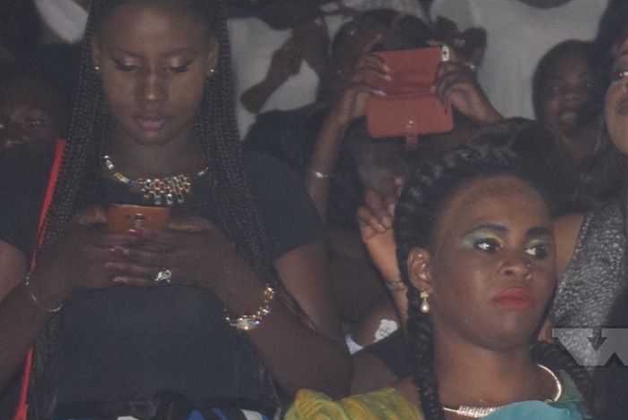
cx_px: 1194
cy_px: 251
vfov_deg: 3.9
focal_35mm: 351
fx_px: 6130
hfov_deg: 5.7
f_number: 5.6
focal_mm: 55
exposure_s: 1/60
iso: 1000
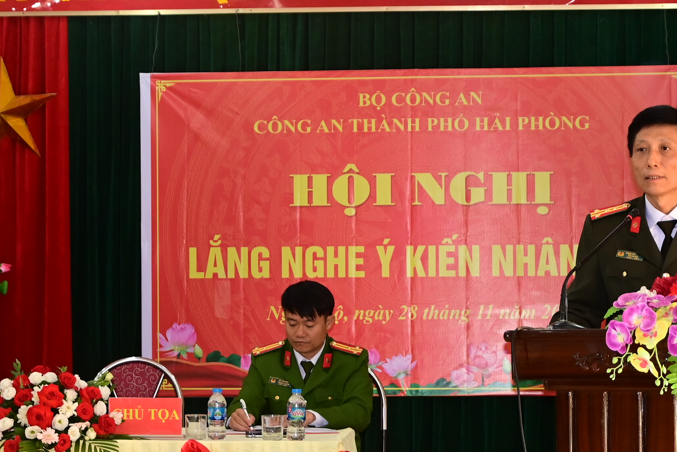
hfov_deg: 18.9
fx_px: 2032
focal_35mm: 108
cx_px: 302
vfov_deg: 12.7
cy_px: 311
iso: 1600
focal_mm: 40
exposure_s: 1/200
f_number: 4.5
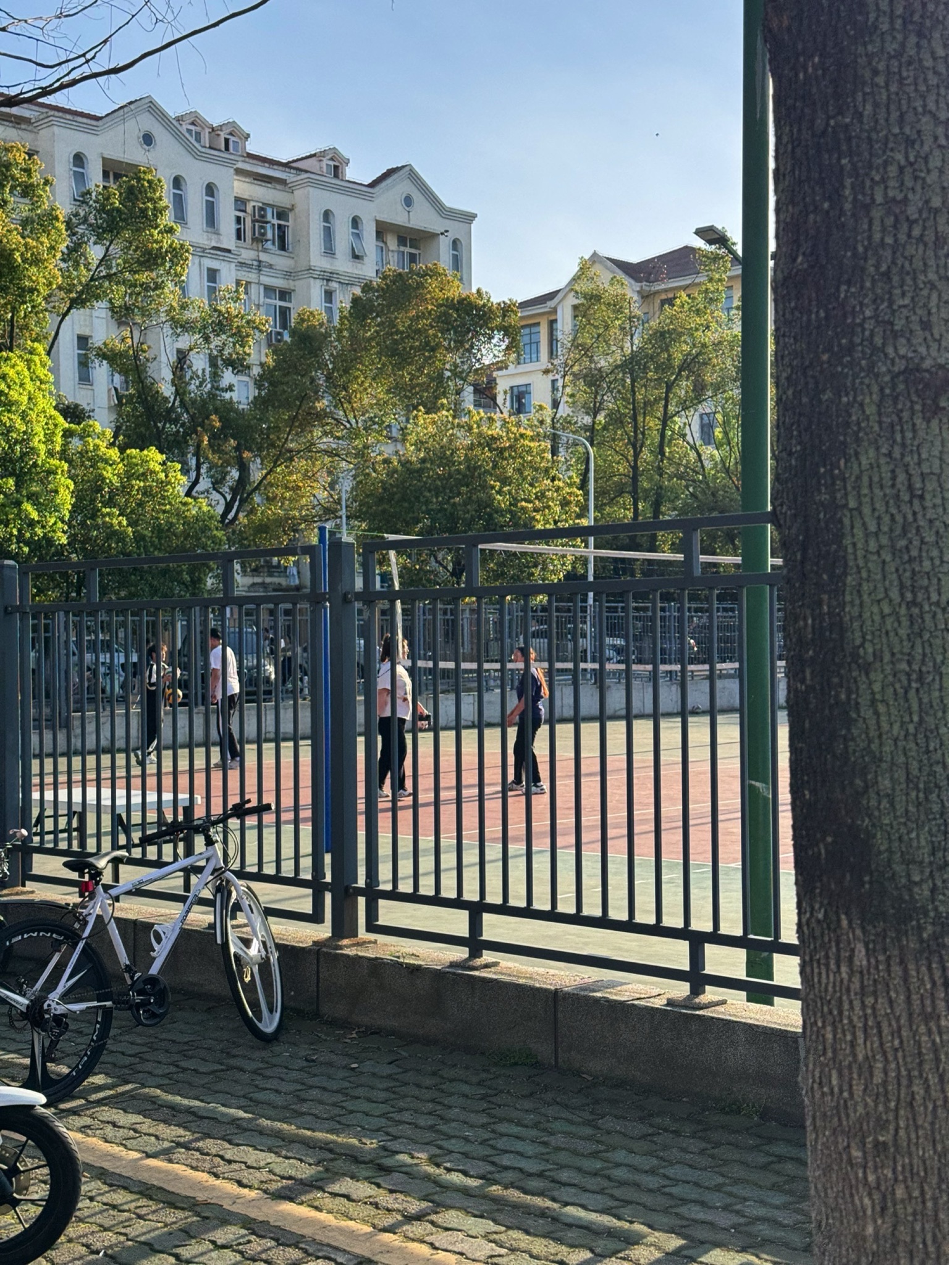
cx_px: 474
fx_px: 1755
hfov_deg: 30.3
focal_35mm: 48
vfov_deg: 39.7
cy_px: 632
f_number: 1.78
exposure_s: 1/1076
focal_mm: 6.76
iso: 64
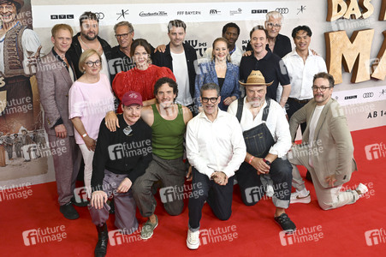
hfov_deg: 55.8
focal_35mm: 34
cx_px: 193
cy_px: 128
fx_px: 364
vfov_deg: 38.8
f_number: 5.6
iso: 800
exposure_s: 1/160
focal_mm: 34
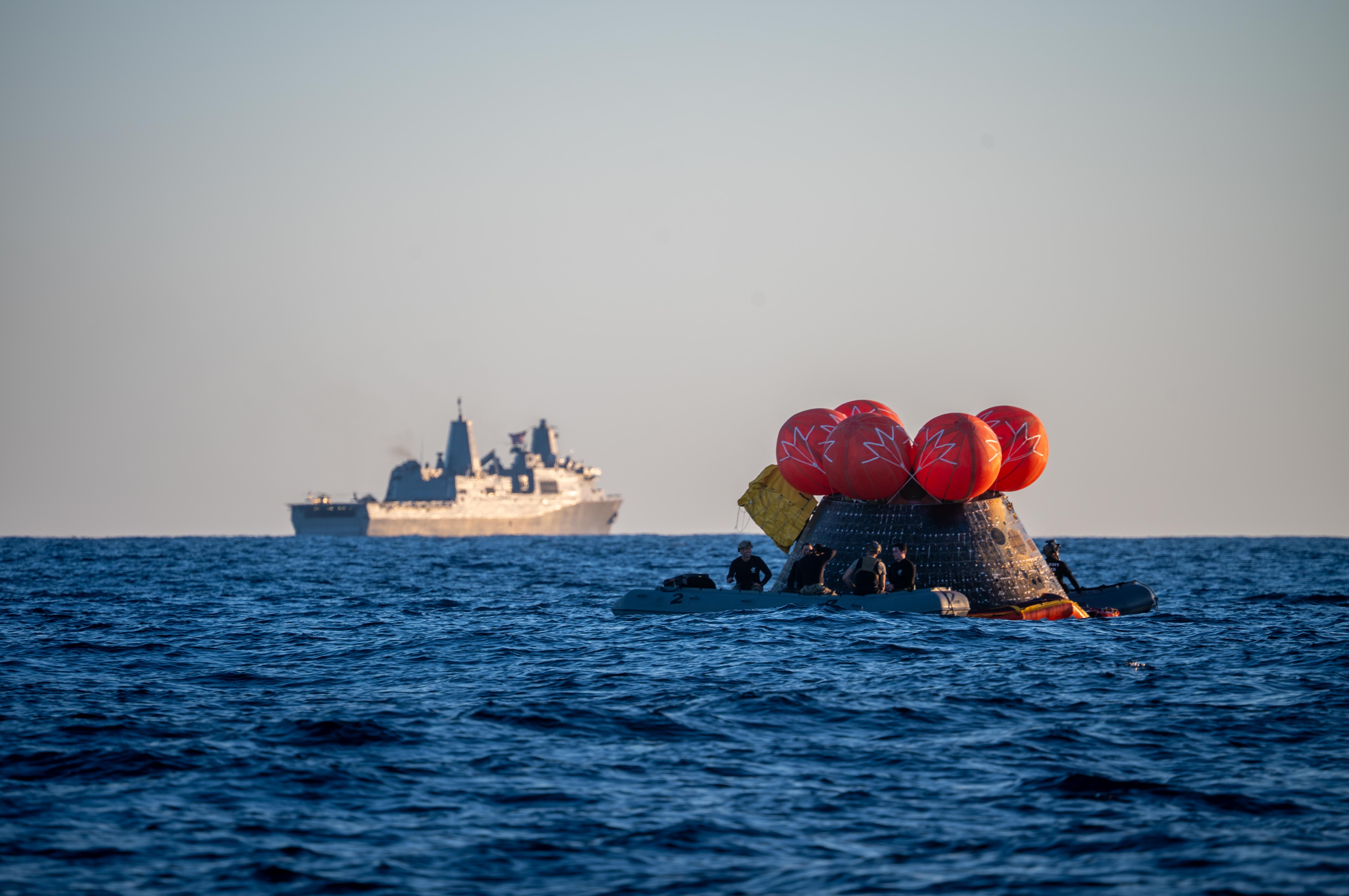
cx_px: 674
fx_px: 14974
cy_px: 448
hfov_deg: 5.2
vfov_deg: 3.4
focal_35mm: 400
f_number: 6.3
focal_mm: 400
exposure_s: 1/200
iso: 100
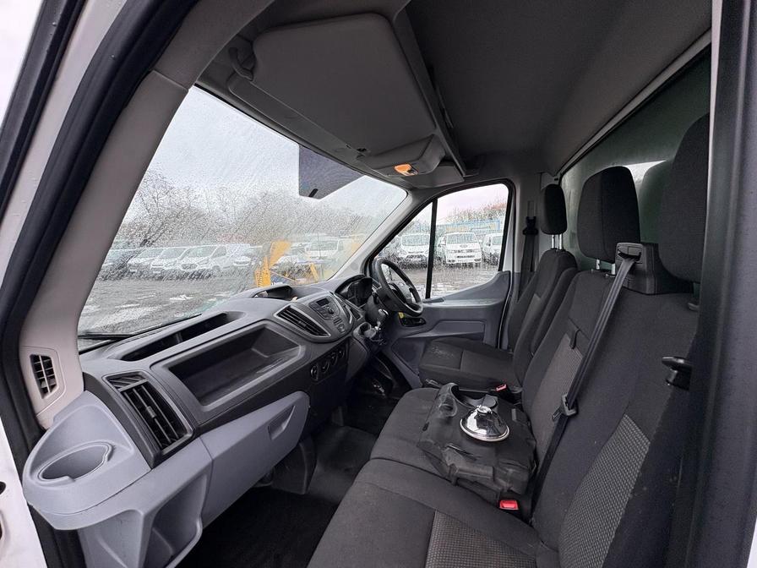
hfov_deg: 102.1
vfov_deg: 85.7
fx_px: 306
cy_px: 284
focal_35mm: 14
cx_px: 378
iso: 64
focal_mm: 2.22
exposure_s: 1/99
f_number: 2.2
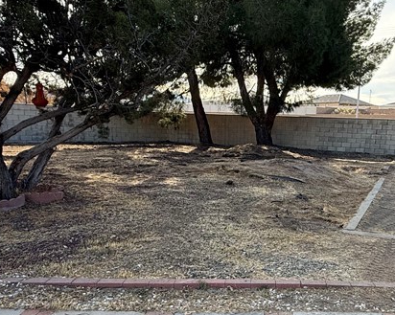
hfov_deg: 51.4
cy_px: 198
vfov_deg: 43.0
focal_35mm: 34
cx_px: 277
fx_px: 397
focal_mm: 2.22
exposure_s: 1/479
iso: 64
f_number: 2.2
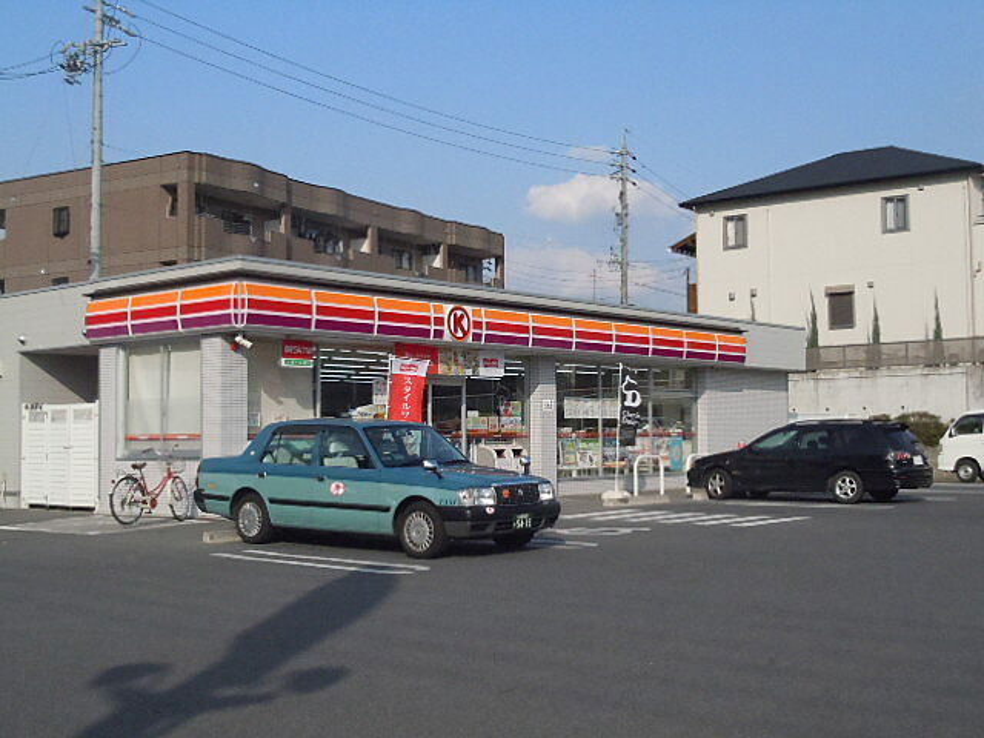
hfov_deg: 42.1
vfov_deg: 32.2
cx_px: 492
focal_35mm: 45
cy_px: 369
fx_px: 1279
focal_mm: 8.1
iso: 800
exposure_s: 1/1600
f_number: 9.2
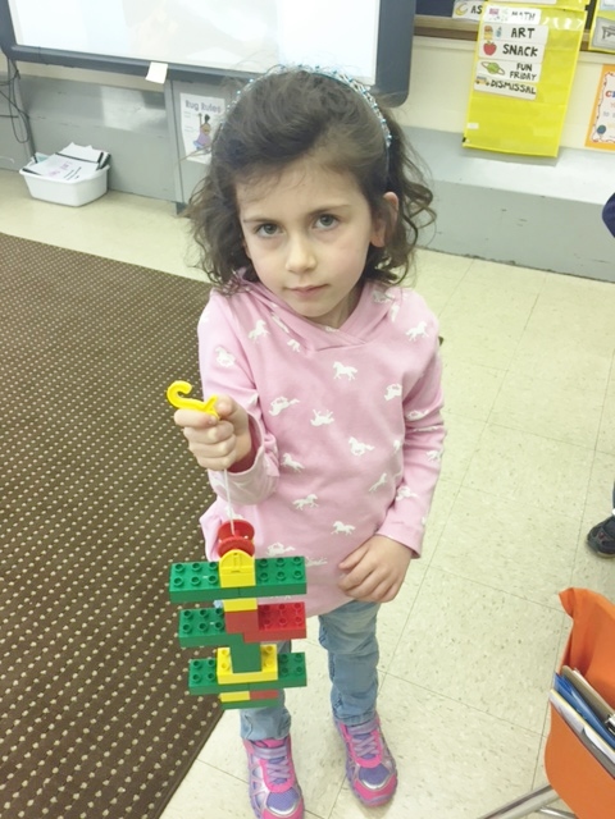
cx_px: 308
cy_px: 410
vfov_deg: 61.7
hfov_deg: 48.2
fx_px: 687
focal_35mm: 29
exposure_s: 1/30
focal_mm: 4.15
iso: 64
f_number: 2.2
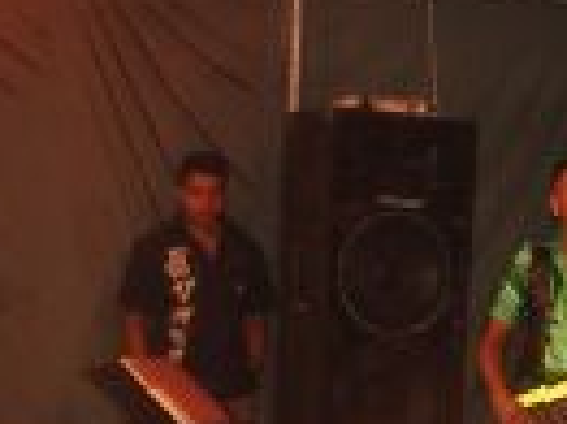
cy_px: 627
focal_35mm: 119
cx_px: 766
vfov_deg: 11.9
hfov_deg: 15.6
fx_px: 1947
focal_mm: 18
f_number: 3.5
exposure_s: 1/60
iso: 800
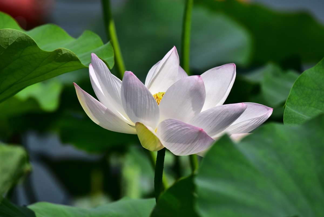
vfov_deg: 3.4
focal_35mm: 400
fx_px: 3601
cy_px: 108
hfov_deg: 5.2
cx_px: 162
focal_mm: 400
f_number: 8
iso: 140
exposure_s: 1/800
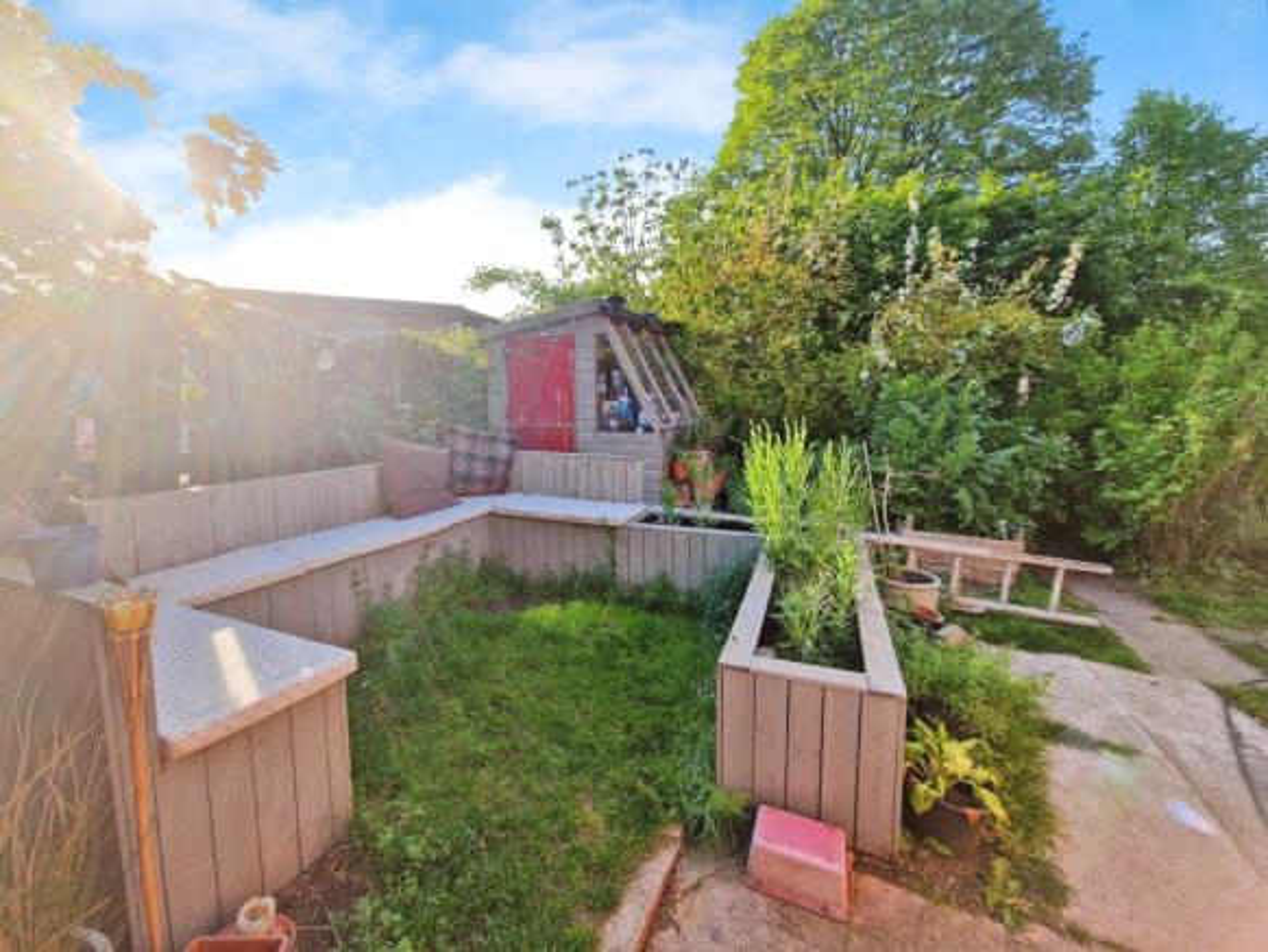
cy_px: 476
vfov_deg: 90.0
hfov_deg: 106.2
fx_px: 476
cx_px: 634
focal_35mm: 13
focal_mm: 2.2
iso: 50
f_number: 2.2
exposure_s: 1/1160
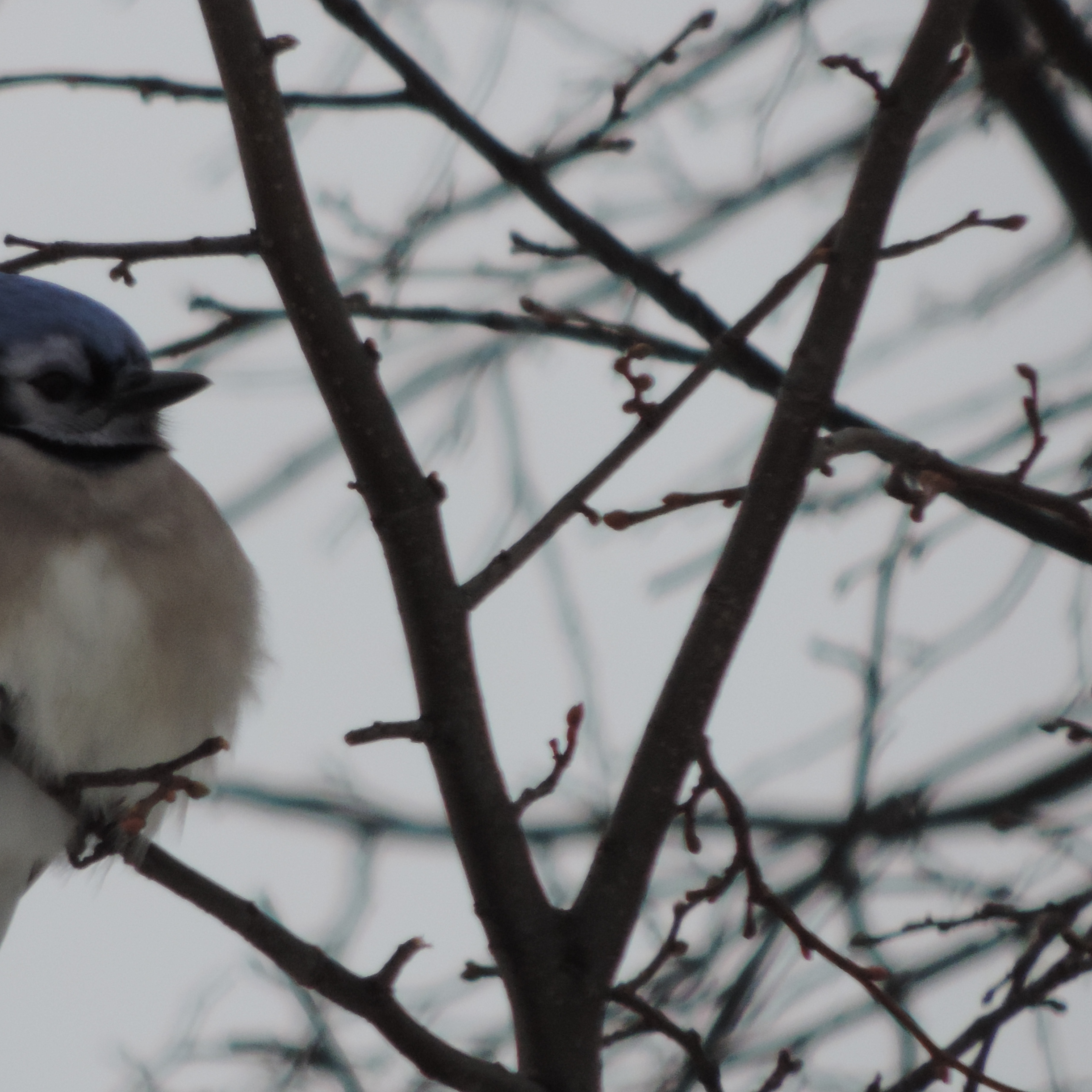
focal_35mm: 1770
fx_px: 63172
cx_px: 202
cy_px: 556
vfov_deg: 1.0
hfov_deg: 1.0
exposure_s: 1/500
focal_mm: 180
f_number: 5.9
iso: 280
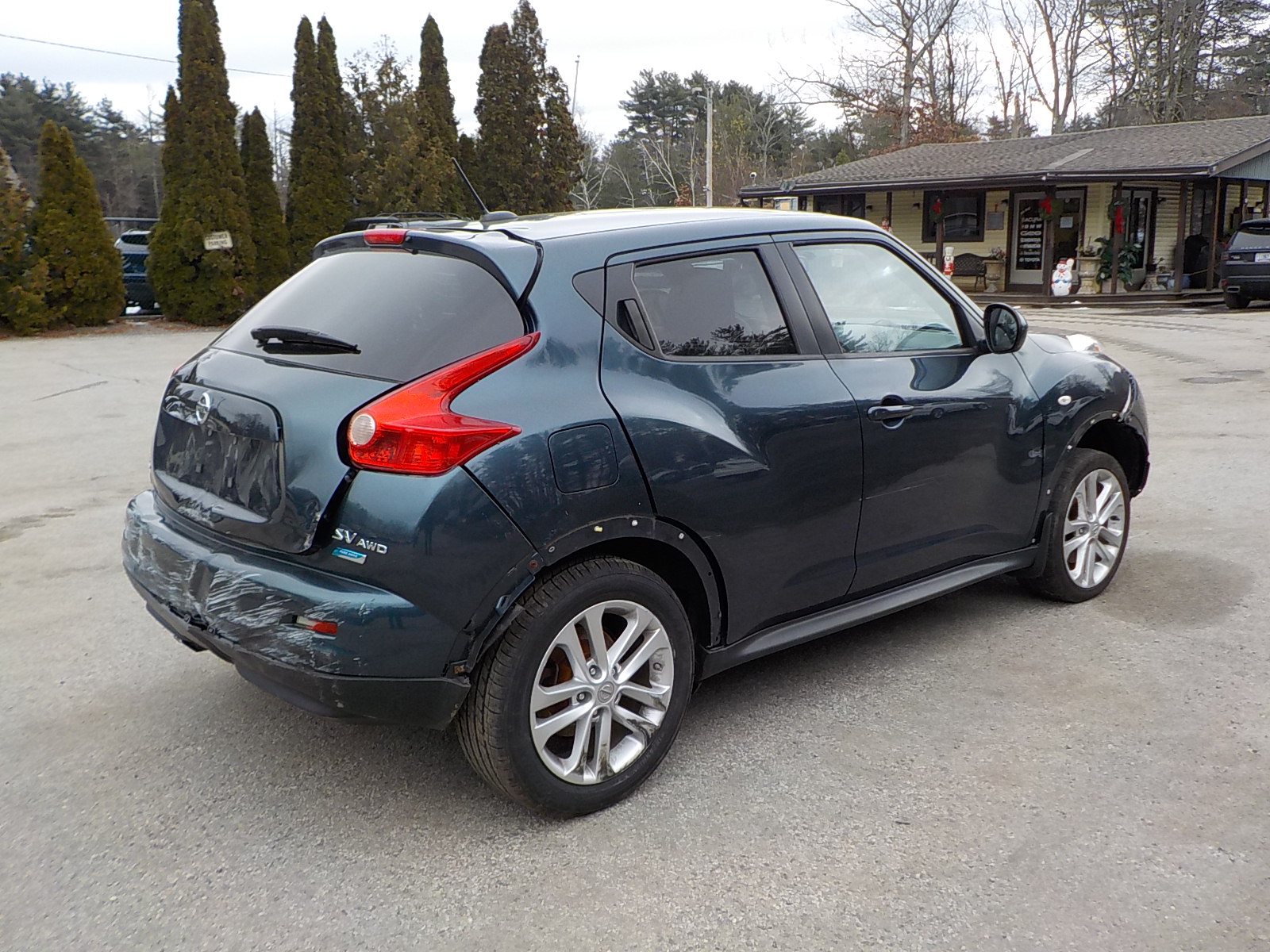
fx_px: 1101
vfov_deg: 46.8
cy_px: 476
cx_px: 635
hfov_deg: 60.0
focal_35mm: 30
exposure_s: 1/200
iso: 125
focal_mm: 4.1
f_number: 3.3
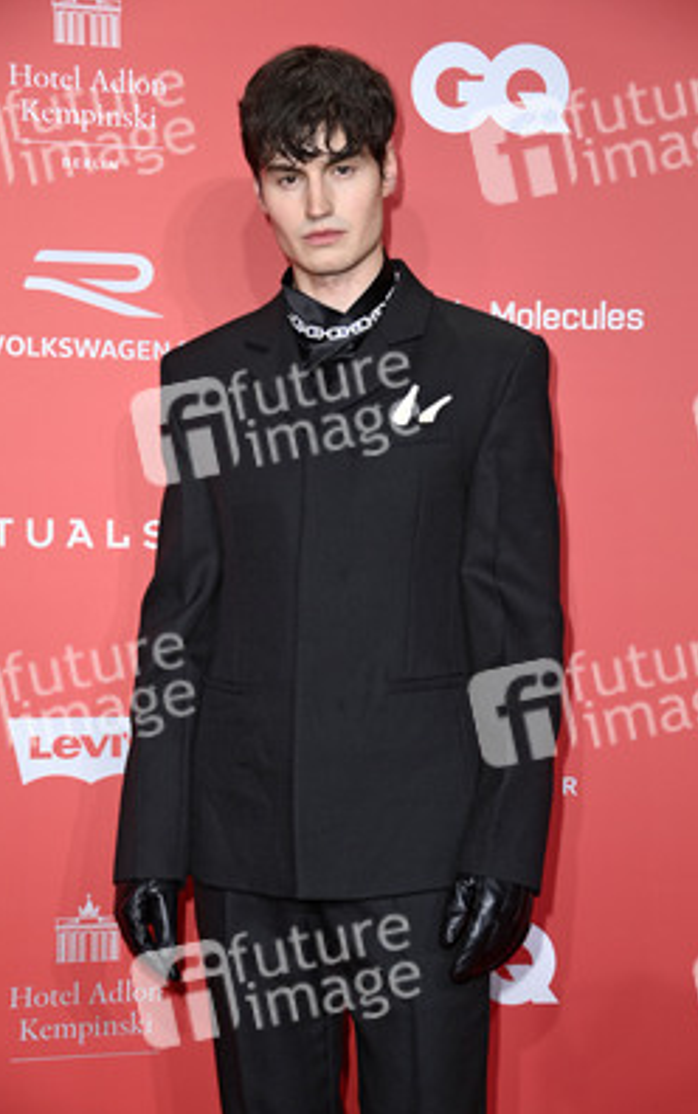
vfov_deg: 27.8
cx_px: 357
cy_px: 560
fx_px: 2249
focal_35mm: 74
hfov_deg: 17.6
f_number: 5
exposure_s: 1/250
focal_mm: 72
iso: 800
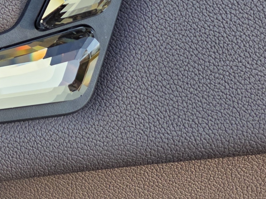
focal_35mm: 107
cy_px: 7
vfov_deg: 13.7
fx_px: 822
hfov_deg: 14.1
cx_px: -329
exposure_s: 1/1269
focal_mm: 6.25
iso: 80
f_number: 1.7
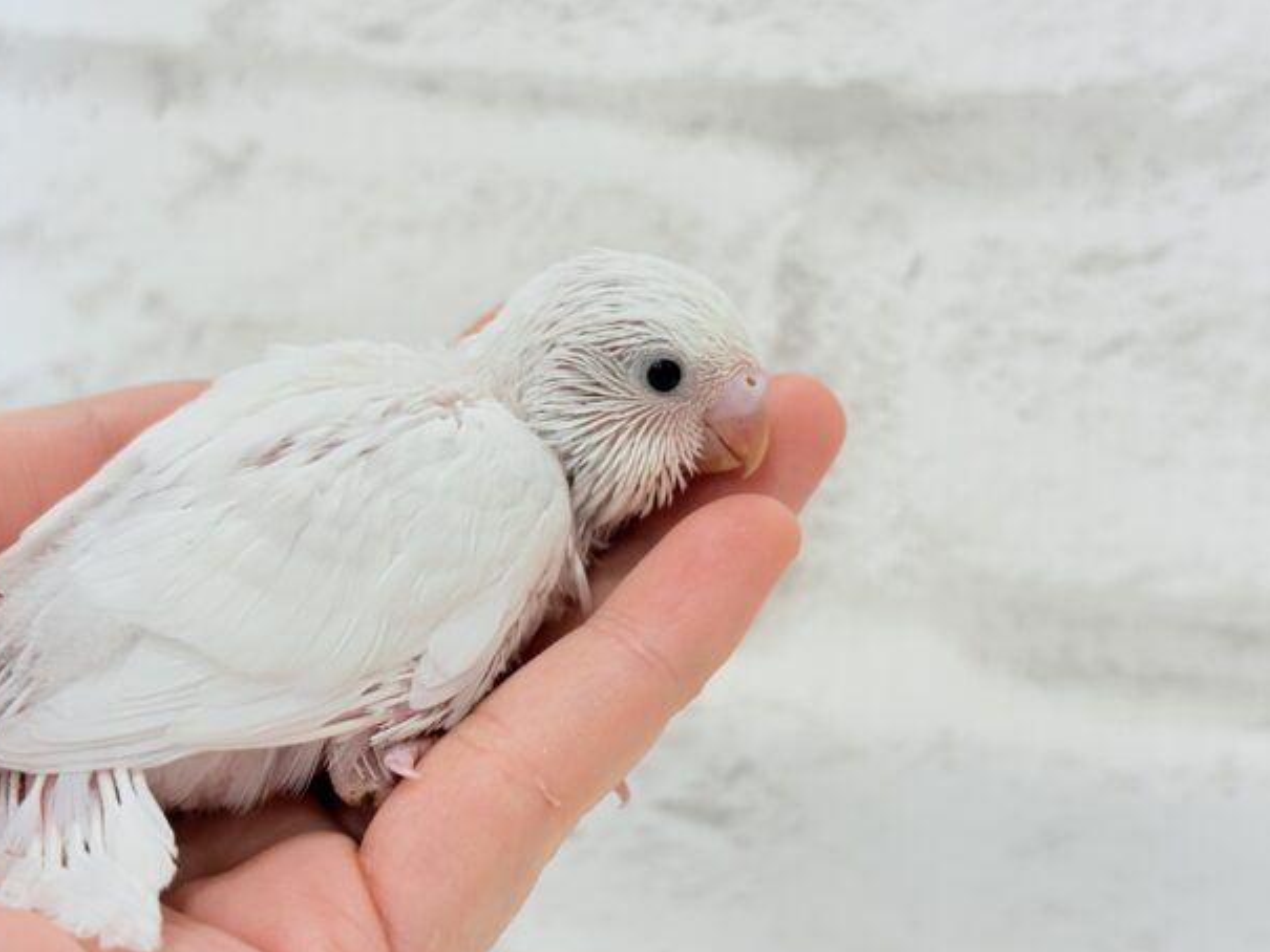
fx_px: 2018
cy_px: 468
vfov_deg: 26.6
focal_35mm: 55
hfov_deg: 34.9
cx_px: 611
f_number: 1.6
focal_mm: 5.96
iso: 32
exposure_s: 1/50
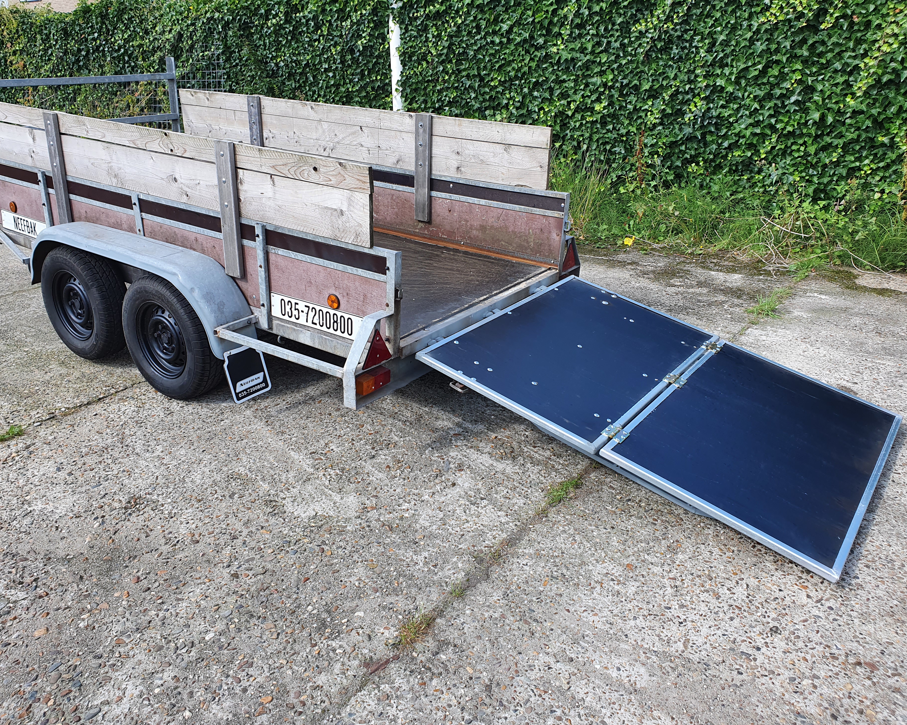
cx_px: 418
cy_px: 356
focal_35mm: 28
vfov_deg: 51.5
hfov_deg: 62.1
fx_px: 752
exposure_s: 1/586
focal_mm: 4.32
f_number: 2.4
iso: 50
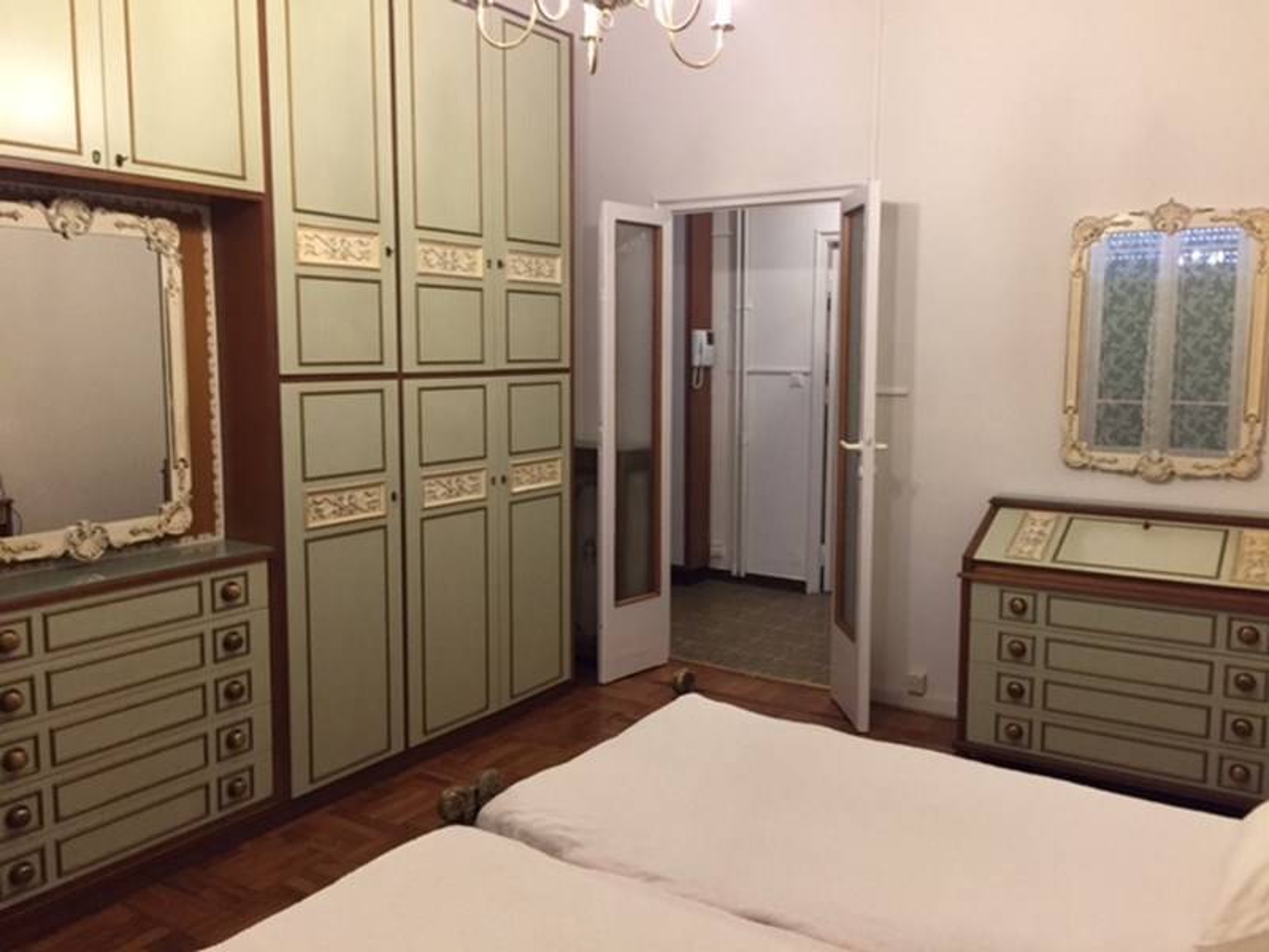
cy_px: 476
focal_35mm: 29
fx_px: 1063
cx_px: 634
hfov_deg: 61.7
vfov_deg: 48.2
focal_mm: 4.15
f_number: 2.2
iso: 250
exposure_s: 1/33
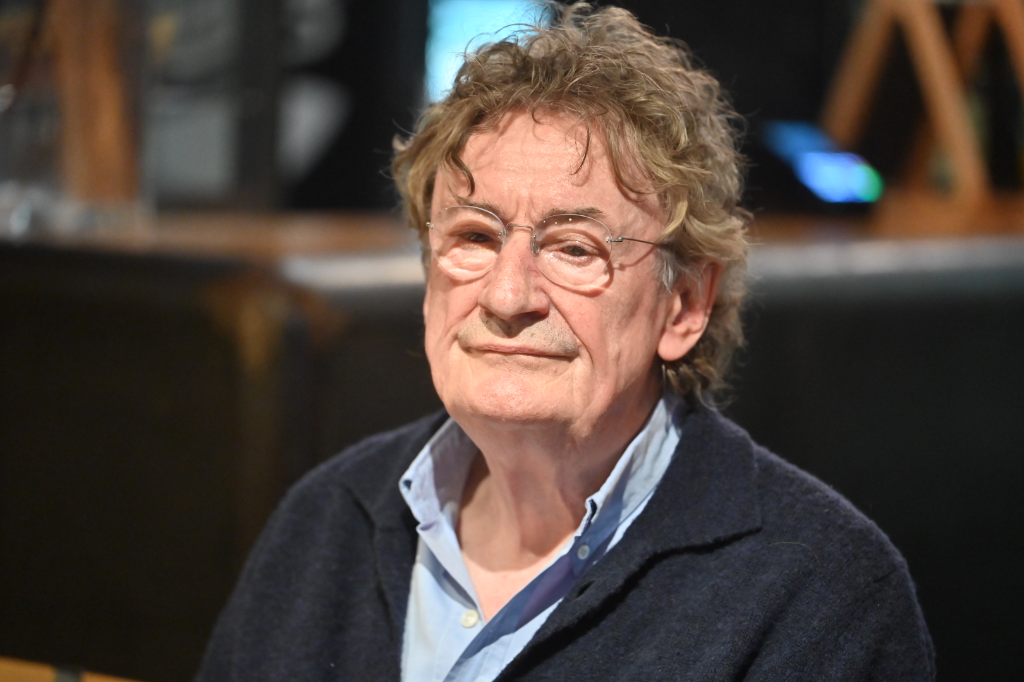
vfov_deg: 7.6
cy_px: 341
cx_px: 512
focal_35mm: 180
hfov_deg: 11.4
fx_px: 5120
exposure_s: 1/400
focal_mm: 180
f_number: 2.8
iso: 4000
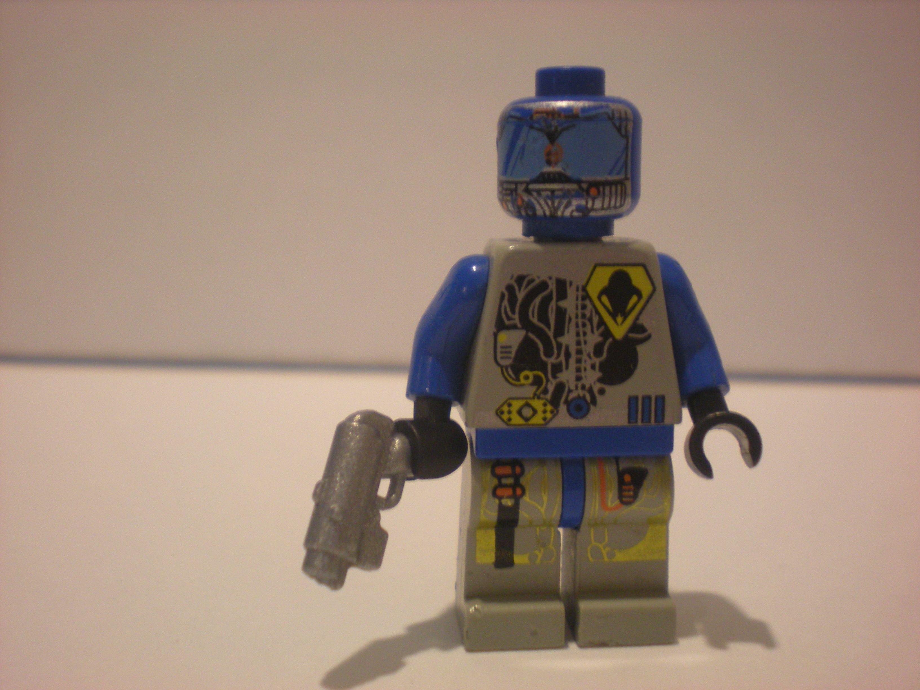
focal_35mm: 44
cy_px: 345
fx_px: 1169
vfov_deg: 32.9
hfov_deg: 42.9
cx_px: 460
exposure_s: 1/7.9
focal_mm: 7.4
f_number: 3.5
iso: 200
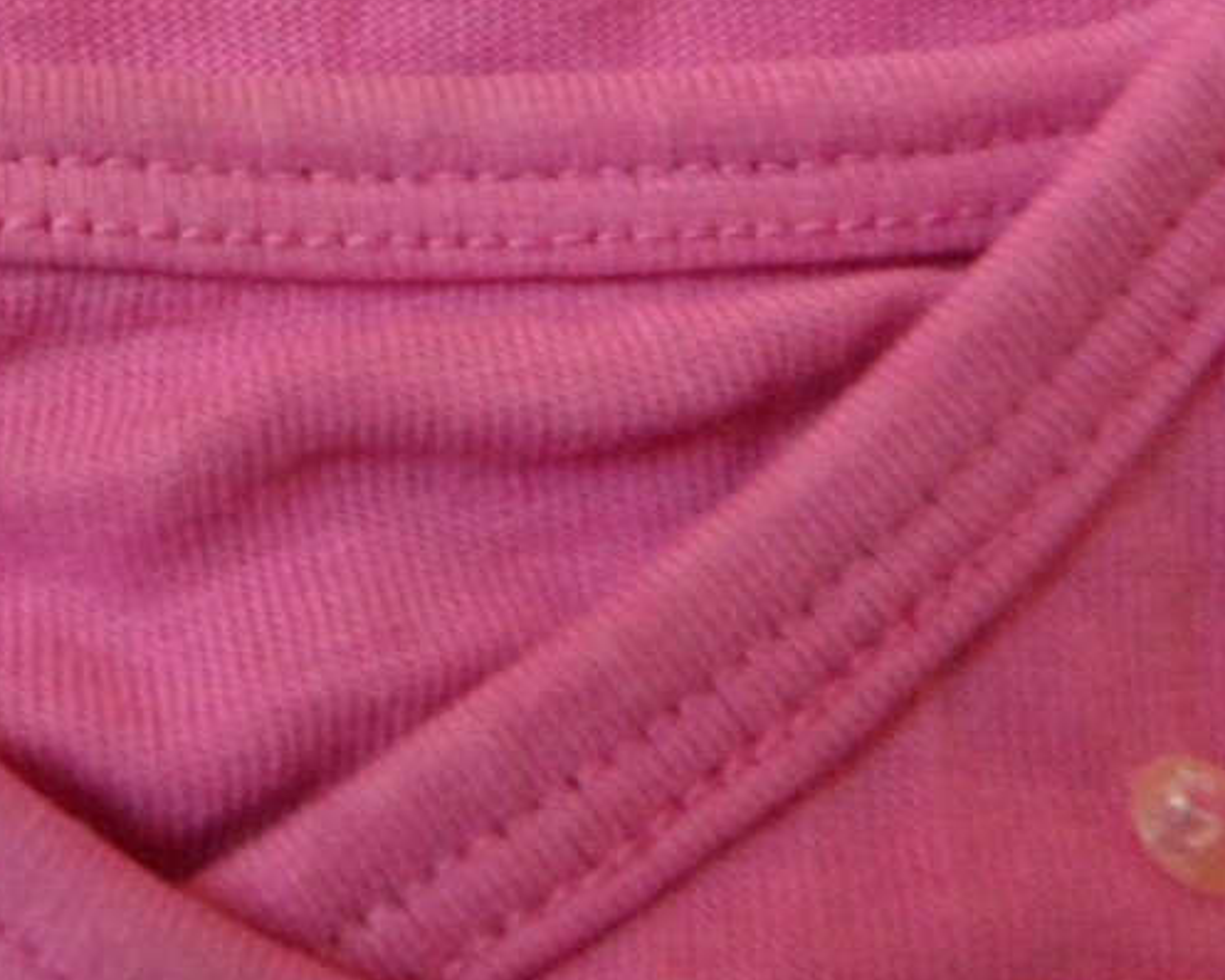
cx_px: 169
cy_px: 10
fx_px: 2285
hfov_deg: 29.0
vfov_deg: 23.3
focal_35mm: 63
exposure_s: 1/20
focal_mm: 4.1
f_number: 2.9
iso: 400
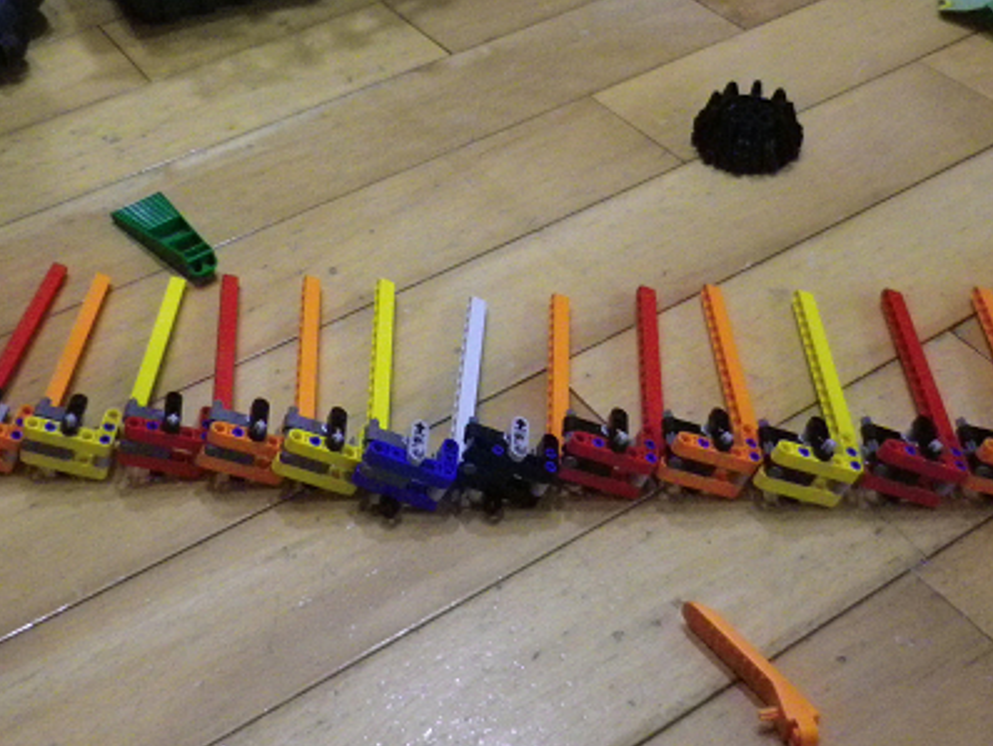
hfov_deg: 42.0
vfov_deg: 32.2
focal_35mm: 45
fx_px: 1292
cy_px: 342
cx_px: 437
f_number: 3.2
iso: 800
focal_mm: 5
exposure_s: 1/40
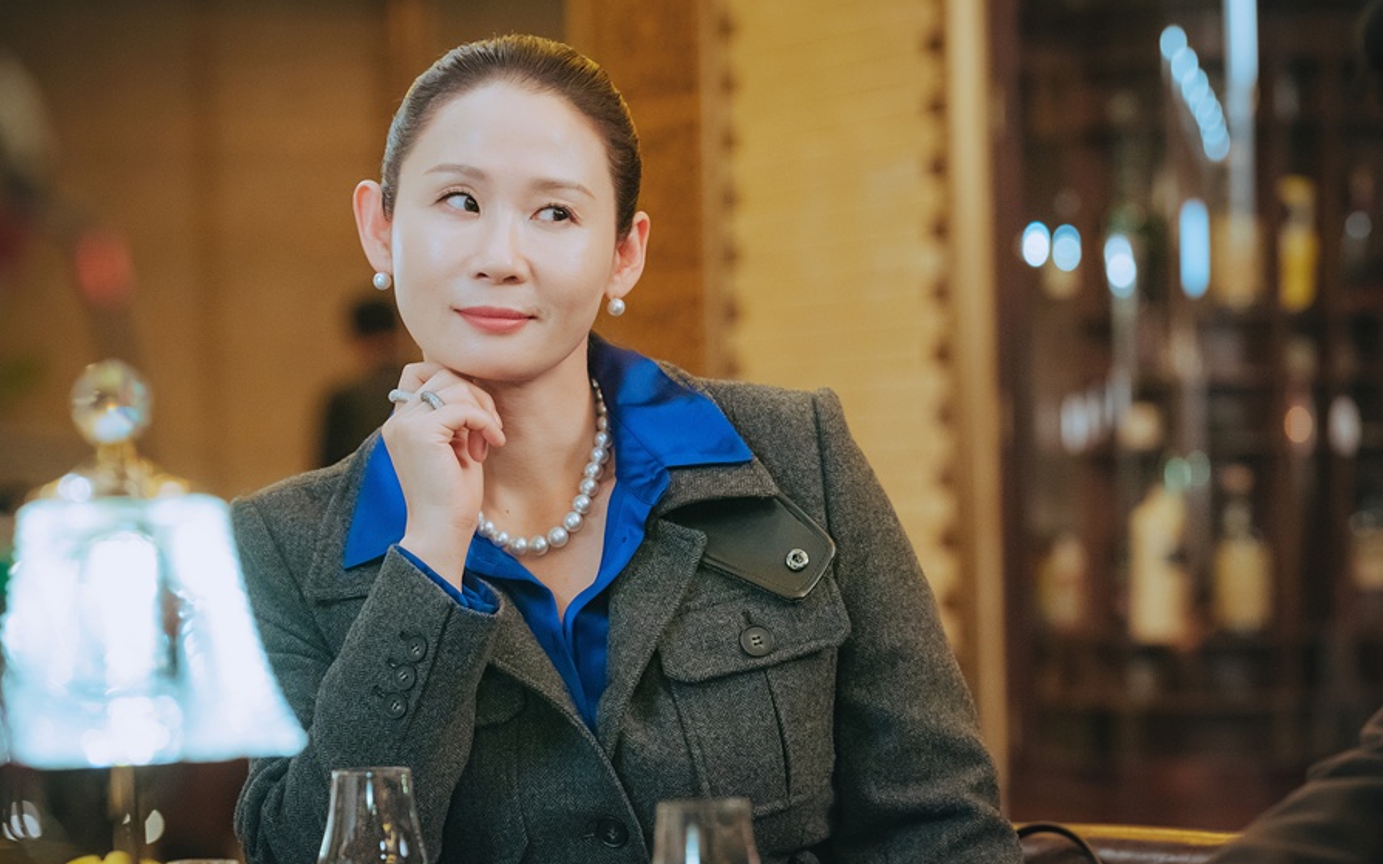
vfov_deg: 10.6
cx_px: 694
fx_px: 4673
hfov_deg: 16.8
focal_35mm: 124
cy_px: 441
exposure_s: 1/80
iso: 5000
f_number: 4
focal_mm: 121
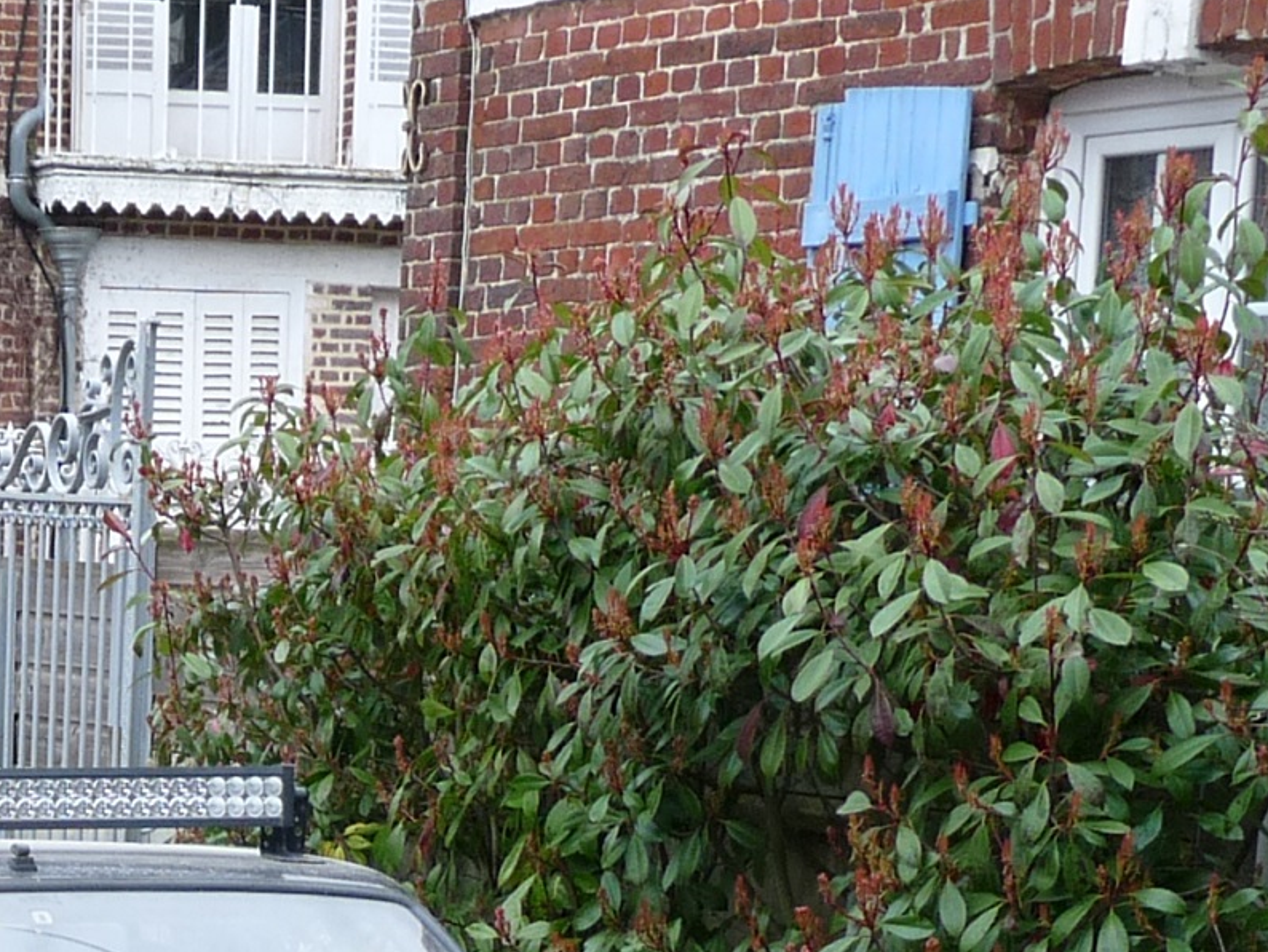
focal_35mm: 102
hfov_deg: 18.6
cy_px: 1500
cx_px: -59
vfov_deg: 13.5
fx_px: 3737
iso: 100
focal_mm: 4.8
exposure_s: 1/80
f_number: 2.8
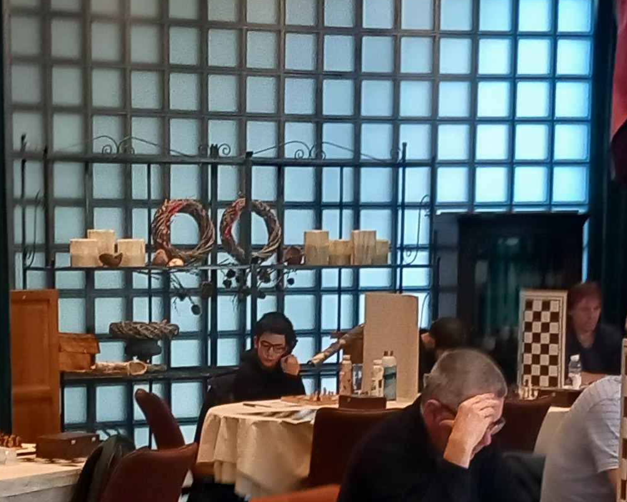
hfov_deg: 17.9
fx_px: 1986
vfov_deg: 14.2
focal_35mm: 107
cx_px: 167
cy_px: 490
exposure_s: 1/25
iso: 320
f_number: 1.8
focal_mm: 4
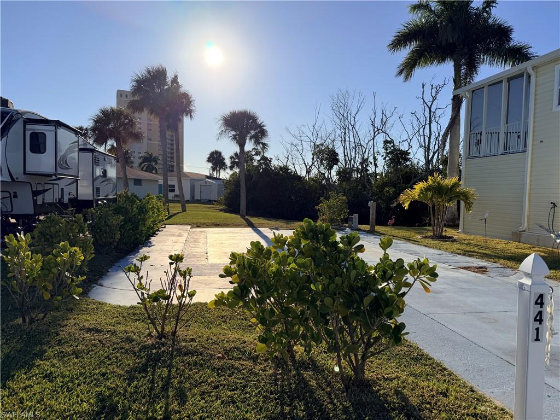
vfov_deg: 56.8
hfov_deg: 71.6
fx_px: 388
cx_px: 280
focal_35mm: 24
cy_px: 210
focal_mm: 6.76
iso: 100
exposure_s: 1/11905
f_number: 1.78
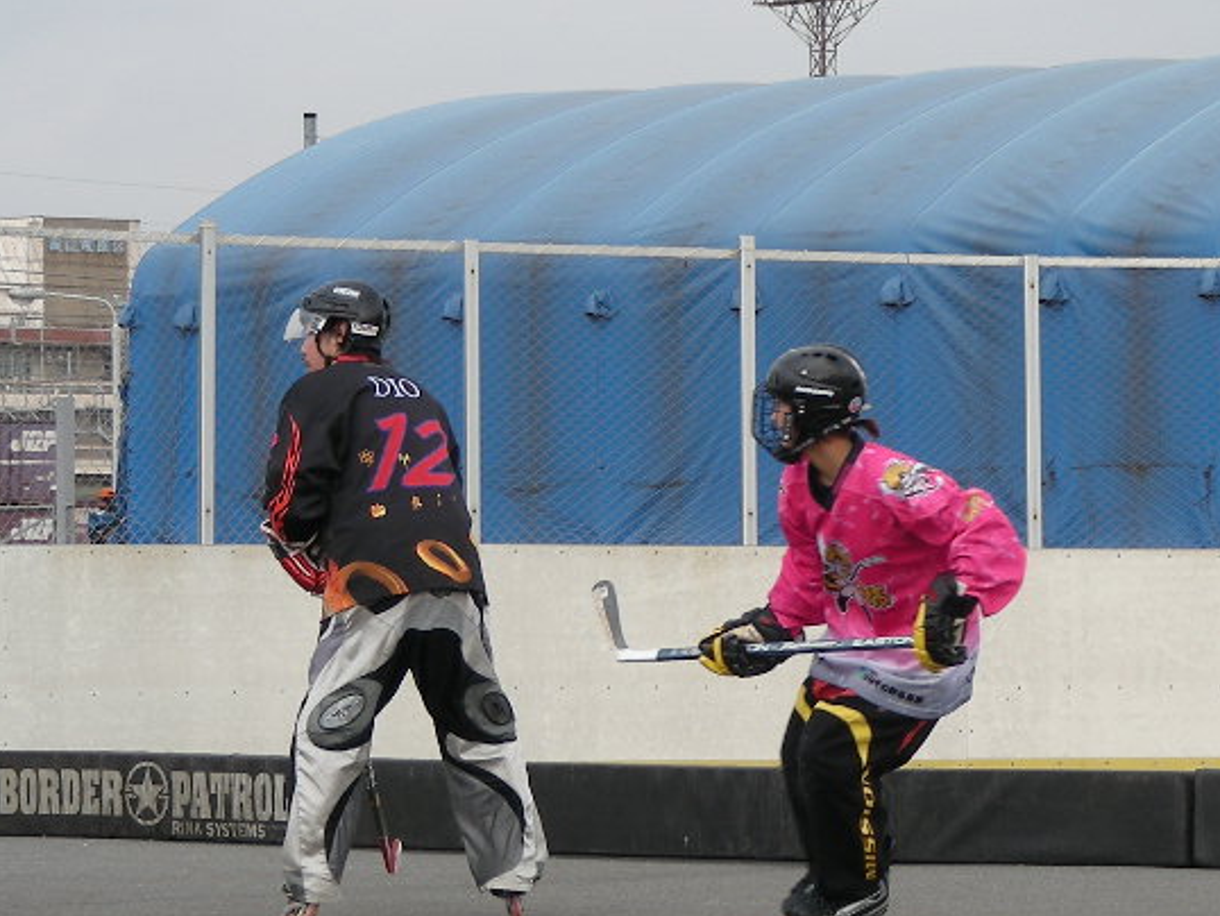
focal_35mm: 215
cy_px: 612
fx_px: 7581
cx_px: 828
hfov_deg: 9.2
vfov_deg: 6.9
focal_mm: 18.9
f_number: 4
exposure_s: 1/210
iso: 50
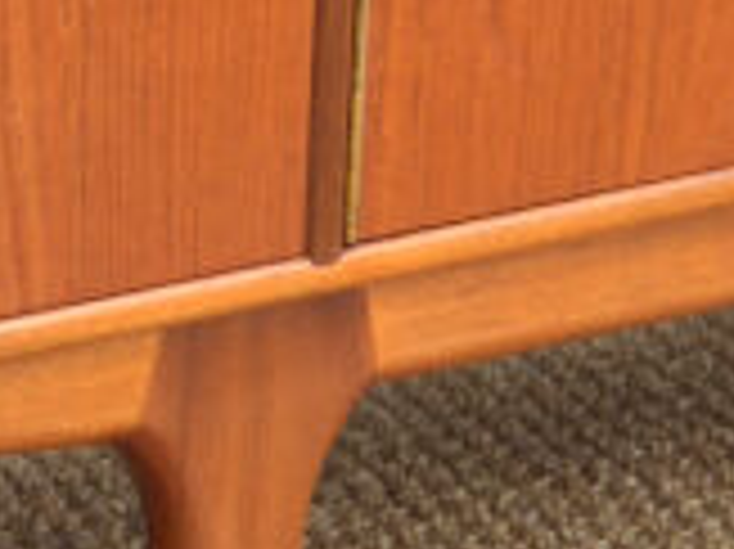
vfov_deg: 4.2
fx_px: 7480
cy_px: -454
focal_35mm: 353
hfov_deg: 5.5
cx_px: -491
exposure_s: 1/125
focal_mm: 38
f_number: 4.8
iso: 125
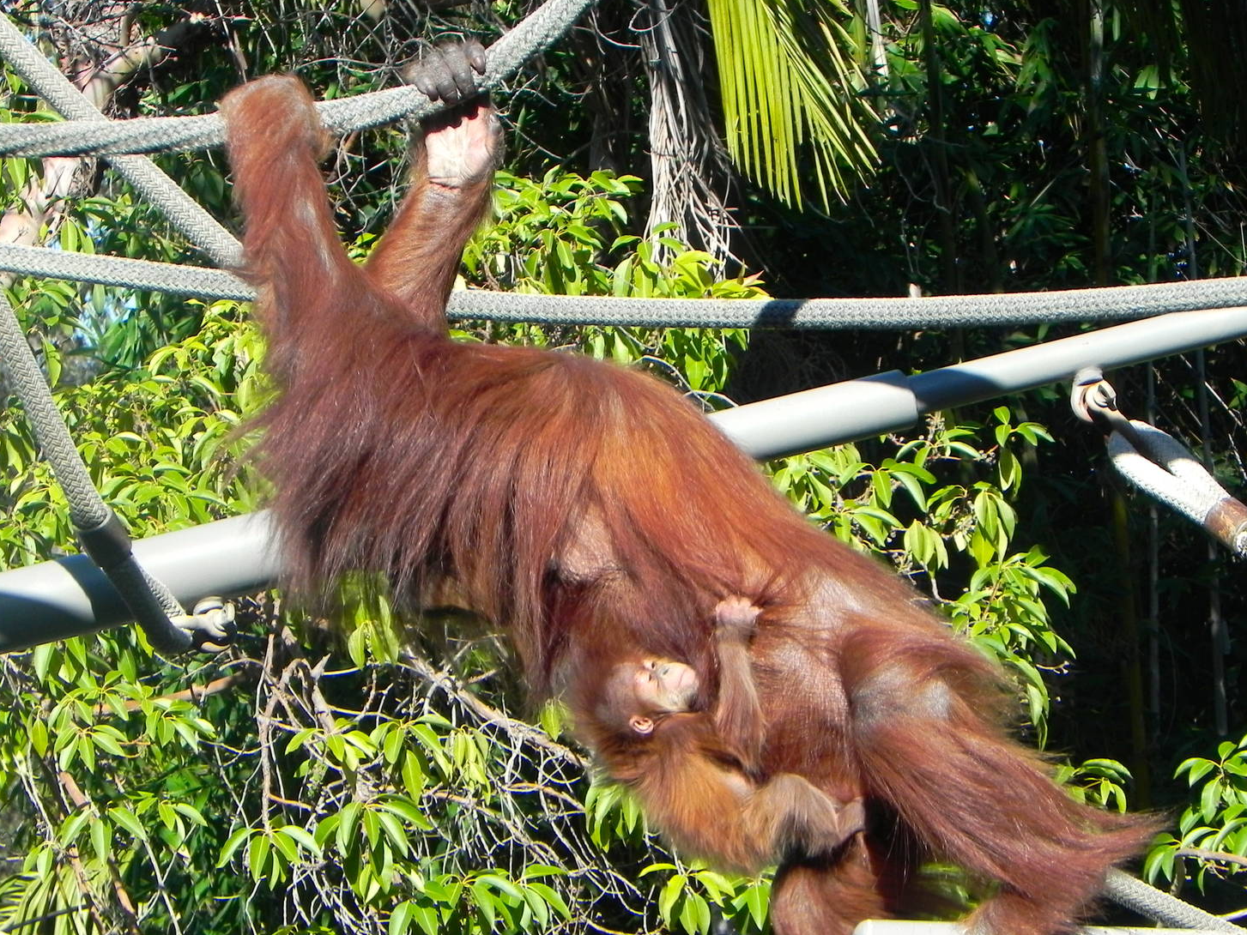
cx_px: 608
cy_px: 491
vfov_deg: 5.5
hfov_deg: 7.3
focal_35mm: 272
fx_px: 9799
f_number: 5.6
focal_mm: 44
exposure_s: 1/264
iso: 160
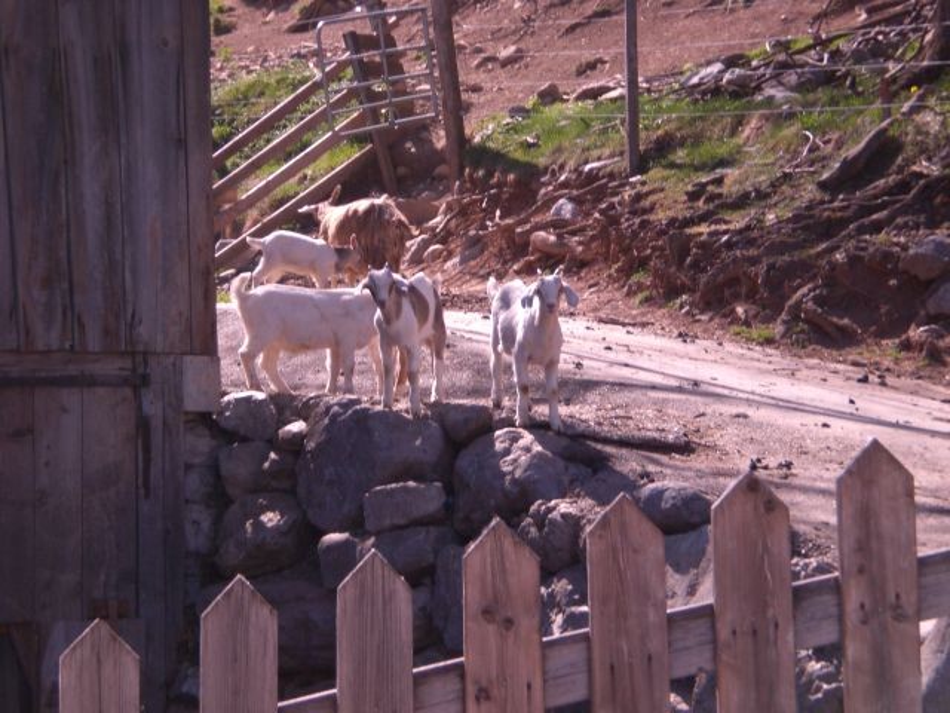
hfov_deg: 17.3
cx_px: 475
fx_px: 3129
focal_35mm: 114
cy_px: 356
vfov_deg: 13.0
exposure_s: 1/320
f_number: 5.9
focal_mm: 18.9
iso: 100
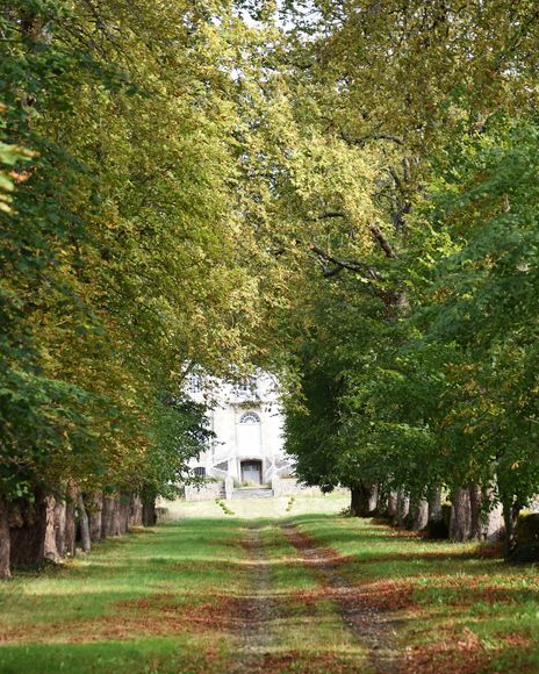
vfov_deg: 14.2
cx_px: 270
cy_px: 387
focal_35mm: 136
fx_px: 2712
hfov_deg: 11.4
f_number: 5.6
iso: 400
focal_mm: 80
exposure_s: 1/500
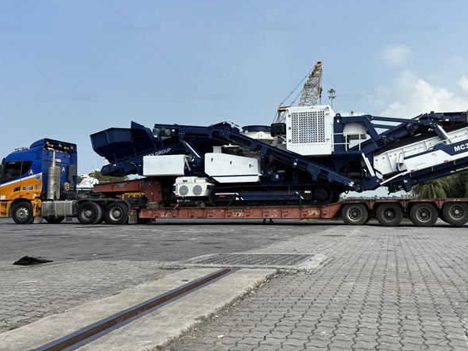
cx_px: 305
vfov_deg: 40.7
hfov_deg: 51.8
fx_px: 473
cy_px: 163
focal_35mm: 35
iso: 50
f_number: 1.6
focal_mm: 5.96
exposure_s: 1/3788
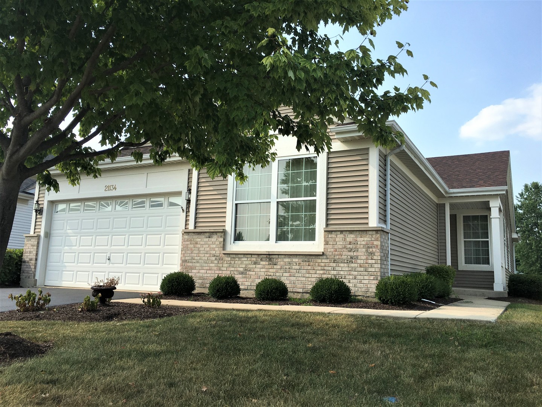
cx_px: 271
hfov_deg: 61.7
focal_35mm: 29
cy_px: 204
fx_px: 454
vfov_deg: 48.2
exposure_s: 1/1115
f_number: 2.2
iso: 25
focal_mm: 4.15
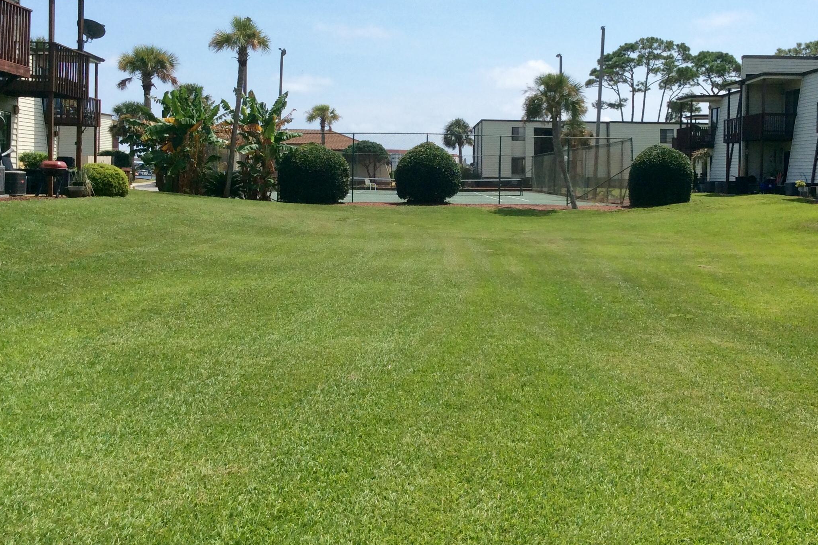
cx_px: 456
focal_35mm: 42
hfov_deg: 46.3
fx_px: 954
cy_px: 185
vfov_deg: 31.7
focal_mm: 3.3
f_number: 2.4
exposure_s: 1/1789
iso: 32
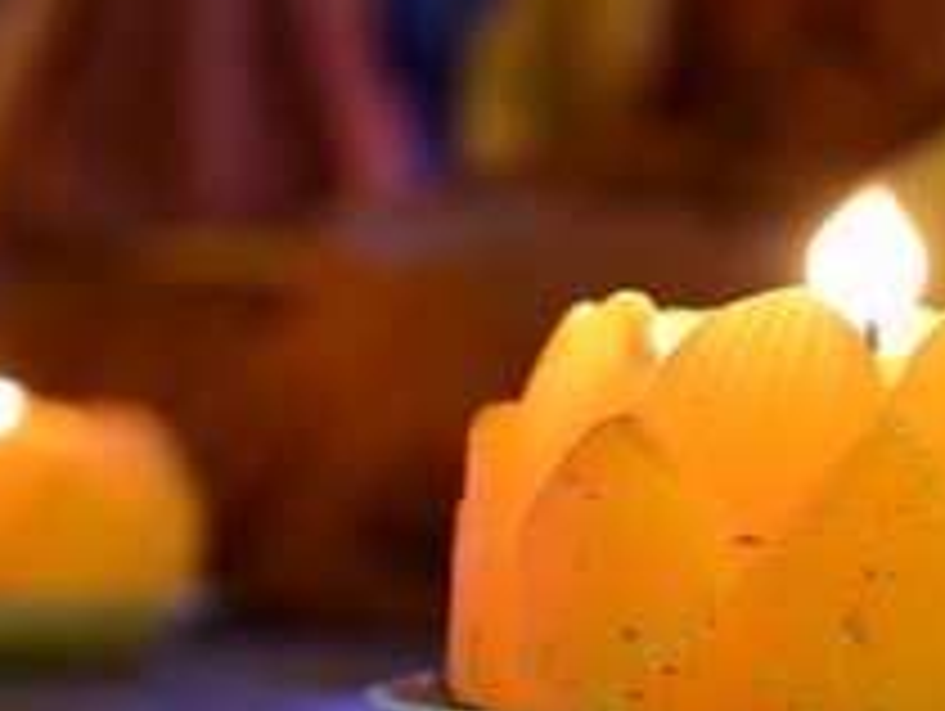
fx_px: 3088
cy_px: 540
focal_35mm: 113
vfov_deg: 13.1
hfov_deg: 17.4
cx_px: 558
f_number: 4
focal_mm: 38
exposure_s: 1/20
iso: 1250
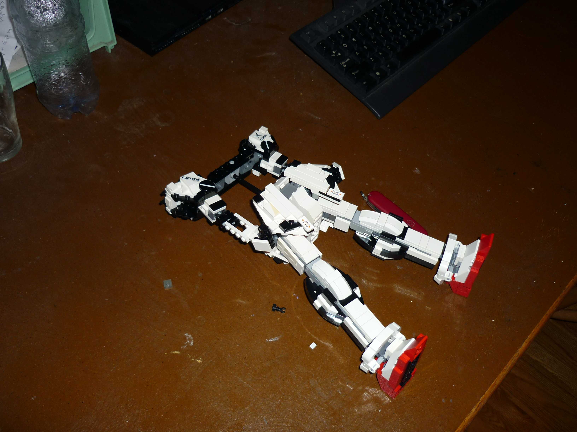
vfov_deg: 42.9
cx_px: 288
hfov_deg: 55.4
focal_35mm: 33
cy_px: 216
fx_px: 550
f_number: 2.8
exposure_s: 1/30
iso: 100
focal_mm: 5.5
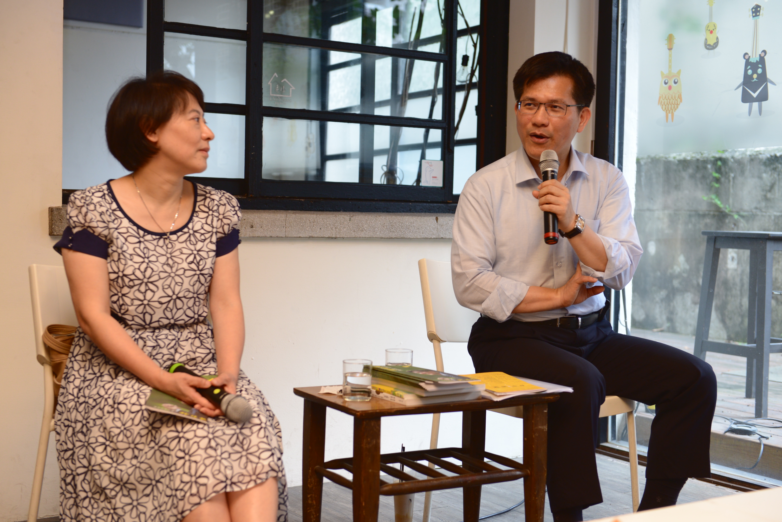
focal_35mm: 52
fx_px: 1130
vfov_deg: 26.0
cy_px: 261
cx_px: 391
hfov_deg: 38.2
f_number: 3.5
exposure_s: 1/200
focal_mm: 52
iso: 800
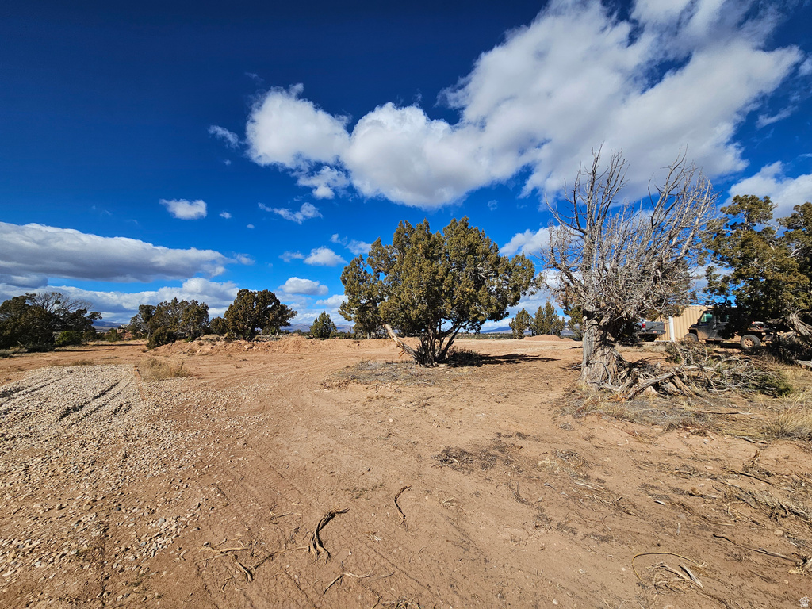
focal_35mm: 13
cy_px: 304
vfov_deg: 89.9
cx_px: 406
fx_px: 305
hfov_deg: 106.2
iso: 50
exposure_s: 1/3687
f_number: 2.2
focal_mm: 2.2
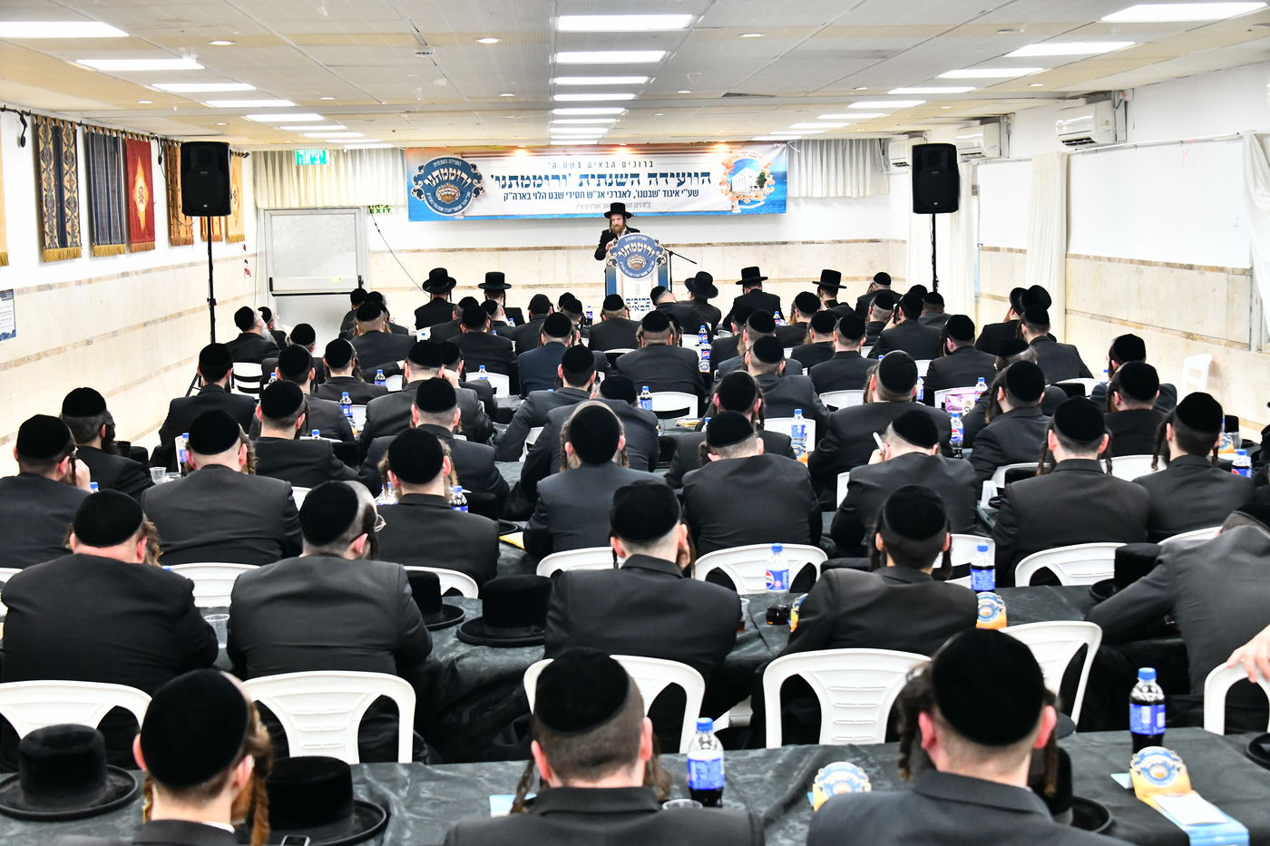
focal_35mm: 52
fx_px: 1834
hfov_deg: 38.2
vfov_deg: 26.0
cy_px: 423
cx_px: 635
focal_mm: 52
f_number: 5.6
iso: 3200
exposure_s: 1/100
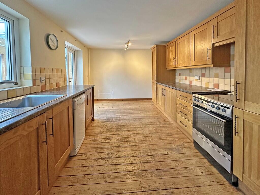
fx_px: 105
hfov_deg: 102.1
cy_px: 98
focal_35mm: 14
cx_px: 130
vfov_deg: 85.7
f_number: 2.2
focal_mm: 2.22
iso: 160
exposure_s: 1/99
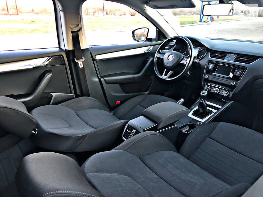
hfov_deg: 63.4
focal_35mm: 28
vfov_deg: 49.7
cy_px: 98
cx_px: 132
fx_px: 213
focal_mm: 4
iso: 100
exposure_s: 1/9
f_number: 1.8
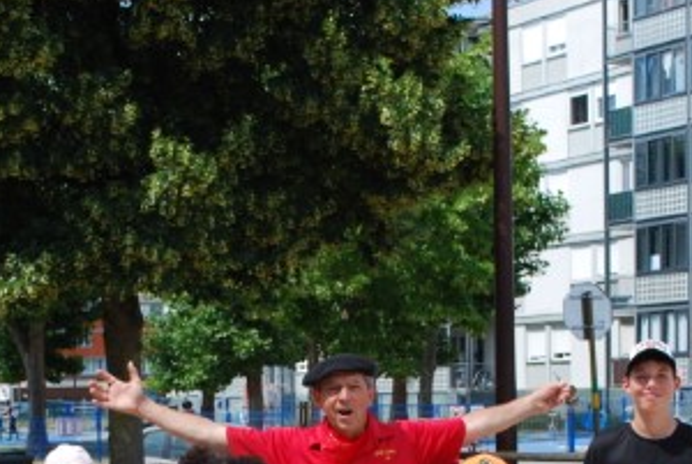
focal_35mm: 86
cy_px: 537
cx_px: 283
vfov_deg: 15.4
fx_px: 1656
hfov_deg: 23.6
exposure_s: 1/200
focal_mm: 24
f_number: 7.1
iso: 100
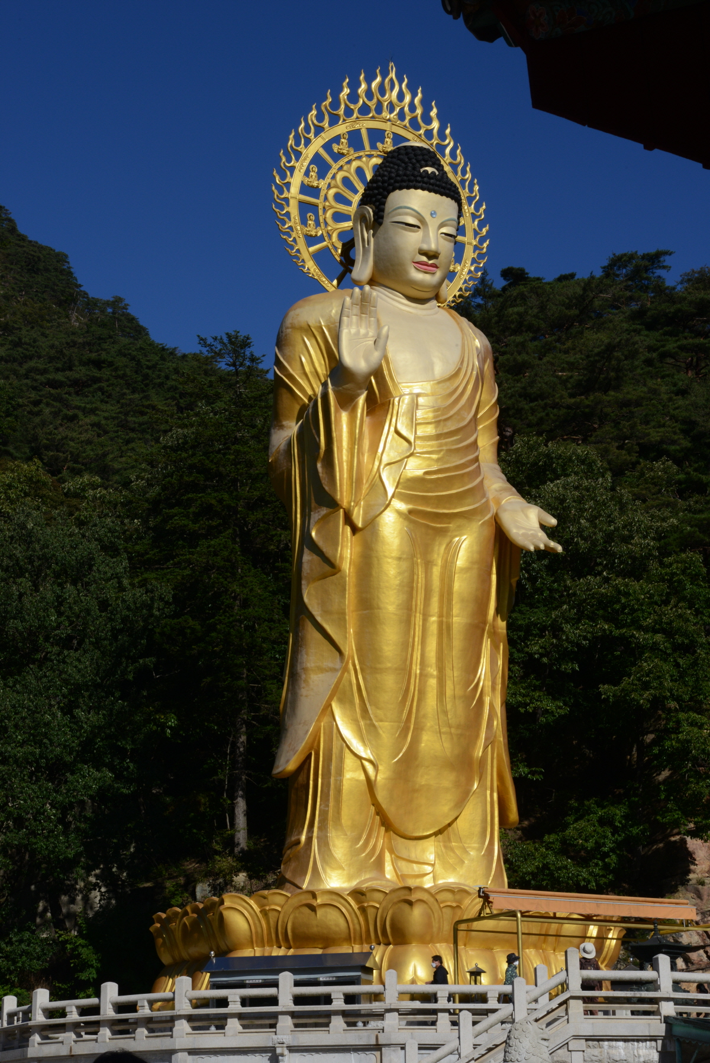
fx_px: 1921
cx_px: 355
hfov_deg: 20.9
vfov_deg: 30.9
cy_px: 532
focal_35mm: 65
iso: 400
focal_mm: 65
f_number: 22
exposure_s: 1/250
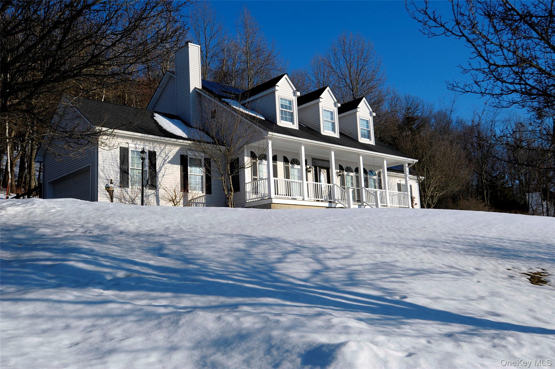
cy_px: 184
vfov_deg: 41.1
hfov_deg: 58.8
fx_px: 493
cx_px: 278
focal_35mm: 32
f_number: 10
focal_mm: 32
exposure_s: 1/400
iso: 200
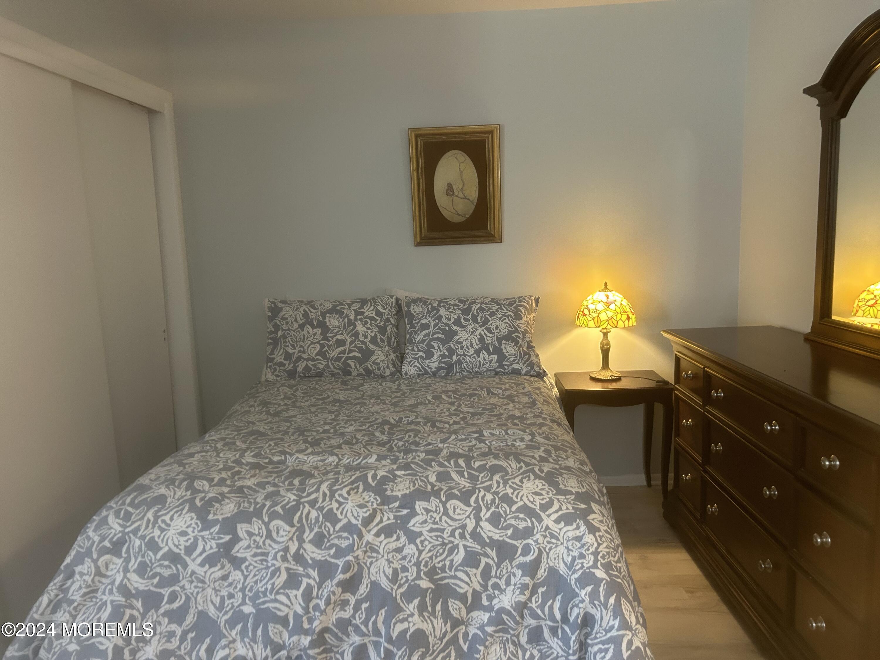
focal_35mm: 26
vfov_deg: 53.1
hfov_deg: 67.3
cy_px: 330
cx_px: 440
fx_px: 661
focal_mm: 5.7
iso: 250
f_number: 1.5
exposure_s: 1/60
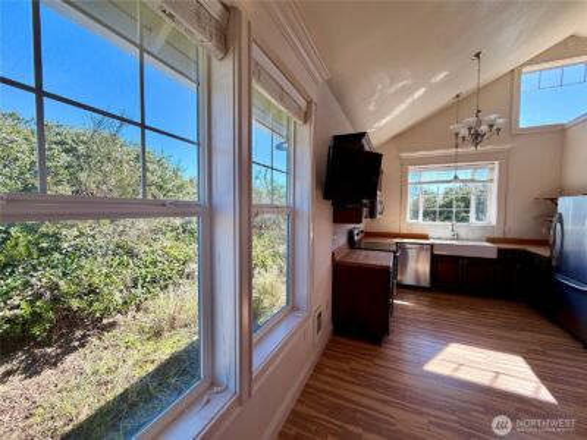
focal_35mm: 14
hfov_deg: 102.1
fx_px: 237
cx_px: 294
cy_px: 220
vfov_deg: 85.7
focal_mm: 2.22
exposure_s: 1/244
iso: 40
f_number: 2.2
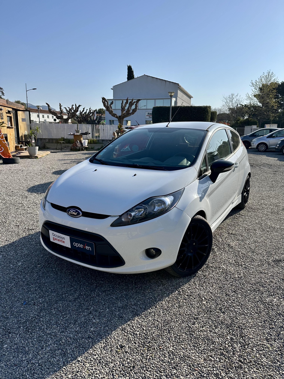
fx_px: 263
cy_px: 190
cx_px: 142
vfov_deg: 71.6
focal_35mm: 24
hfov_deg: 56.8
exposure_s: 1/5263
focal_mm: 6.86
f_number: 1.78
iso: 80
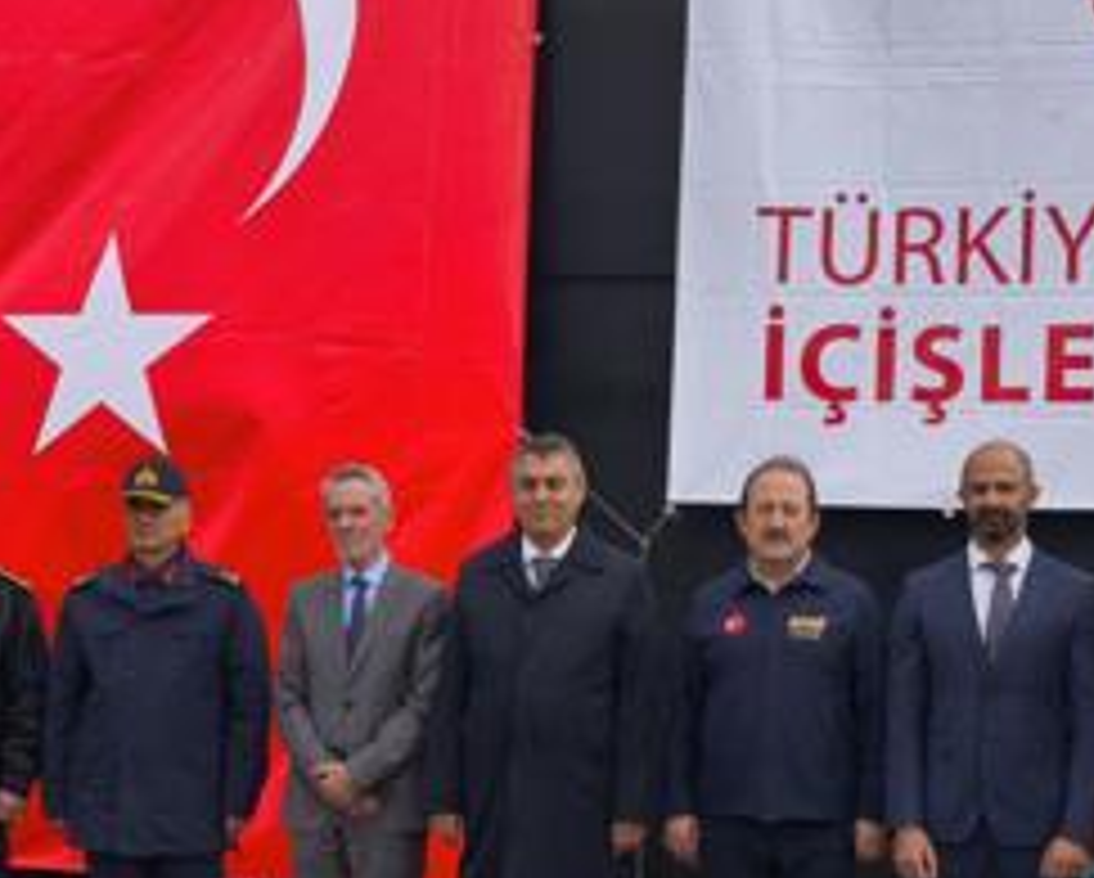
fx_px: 2788
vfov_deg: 17.9
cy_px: 558
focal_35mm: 86
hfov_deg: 22.2
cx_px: 536
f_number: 1.6
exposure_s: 1/1953
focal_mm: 6.57
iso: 50
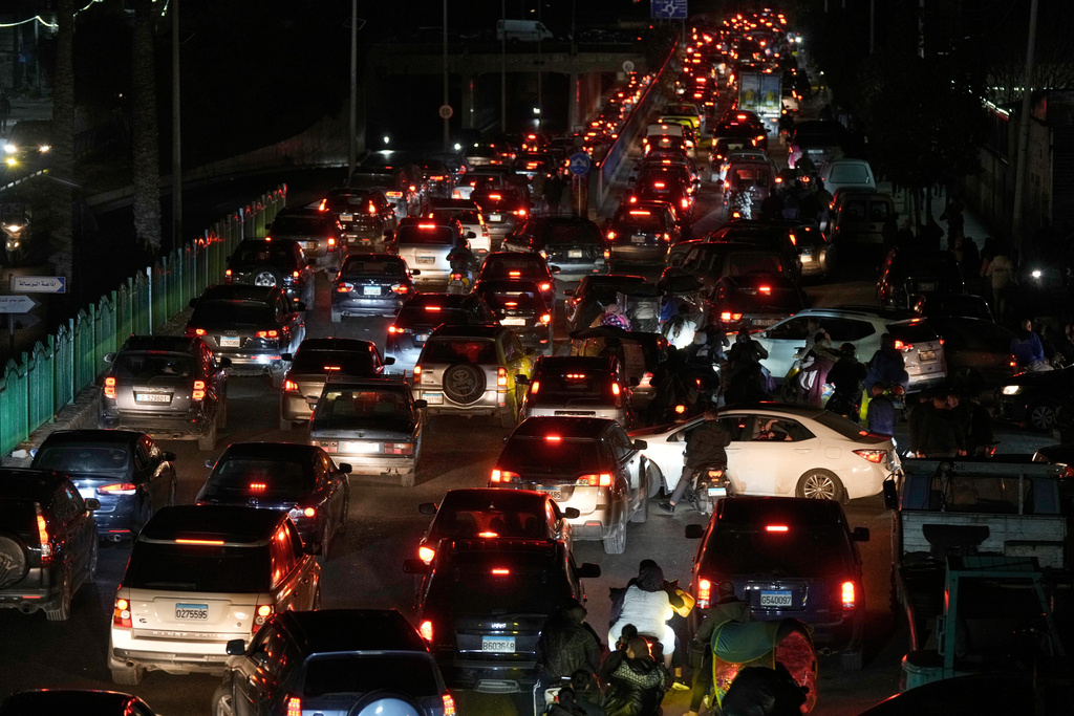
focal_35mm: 127
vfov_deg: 10.8
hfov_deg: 16.1
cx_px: 537
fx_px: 3789
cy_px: 358
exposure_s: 1/160
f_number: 4
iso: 2500
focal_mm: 127
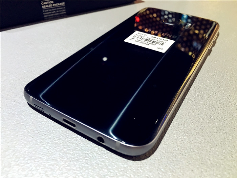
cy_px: 89
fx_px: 199
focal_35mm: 29
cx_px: 118
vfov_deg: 48.2
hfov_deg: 61.7
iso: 125
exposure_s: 1/8
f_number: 2.2
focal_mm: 4.15
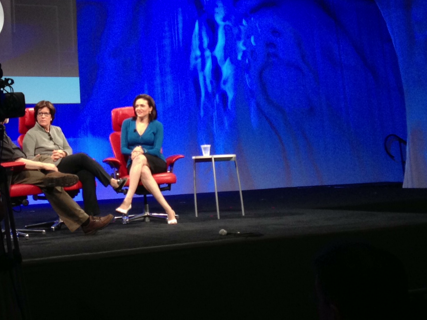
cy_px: 8
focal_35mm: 70
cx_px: 51
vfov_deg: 20.4
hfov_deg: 26.9
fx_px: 864
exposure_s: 1/20
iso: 100
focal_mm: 4.13
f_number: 2.4
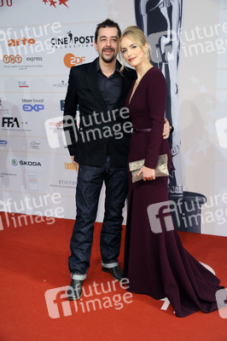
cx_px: 114
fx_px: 455
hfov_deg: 28.0
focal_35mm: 48
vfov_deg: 41.1
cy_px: 170
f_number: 5.6
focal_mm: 48
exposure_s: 1/160
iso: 1000
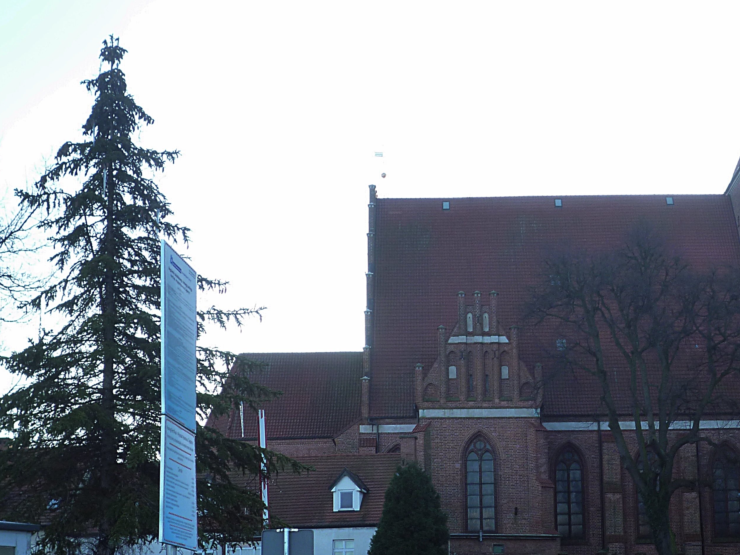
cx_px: 520
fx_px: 1497
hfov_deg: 27.5
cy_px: 437
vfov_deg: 20.8
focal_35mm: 70
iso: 125
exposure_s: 1/160
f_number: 4.3
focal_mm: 7.8
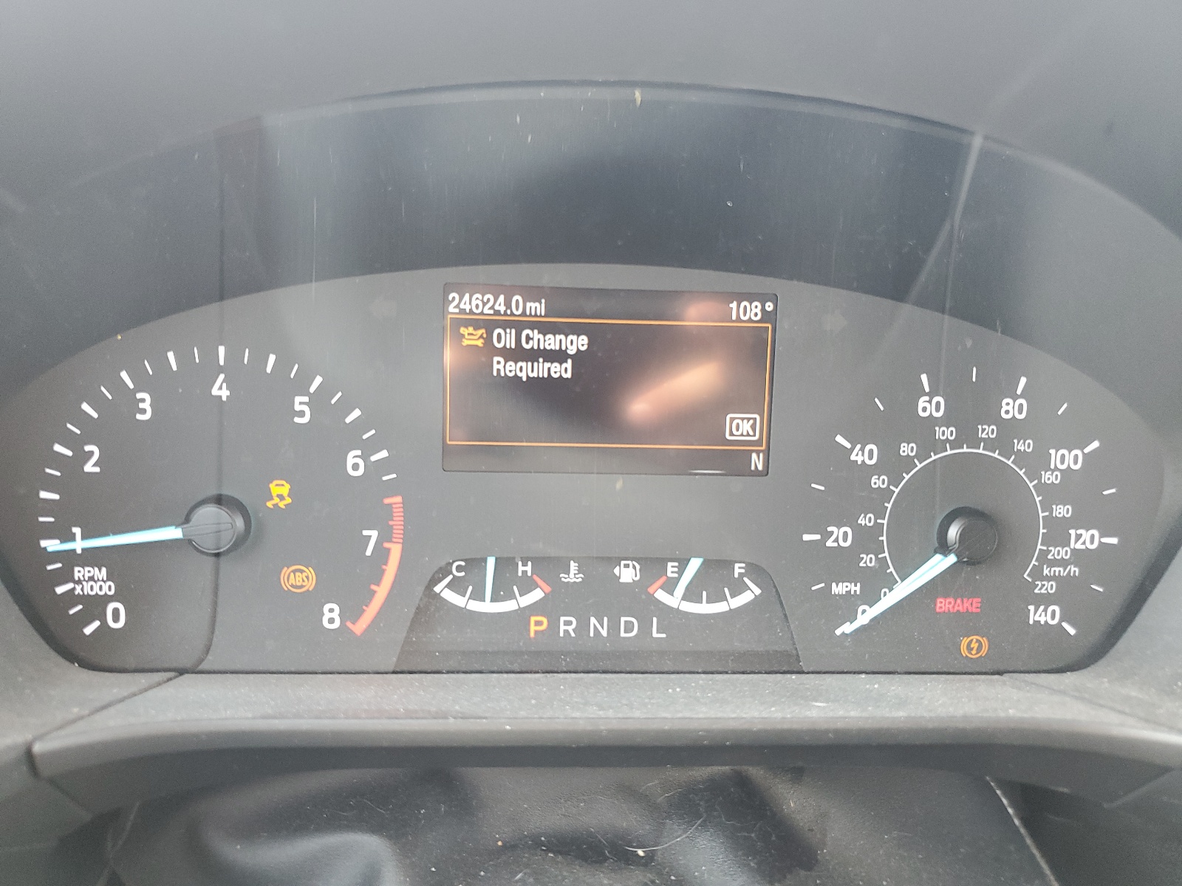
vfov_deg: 53.1
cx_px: 591
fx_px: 888
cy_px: 443
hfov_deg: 67.3
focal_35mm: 26
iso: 100
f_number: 1.5
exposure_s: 1/60.2
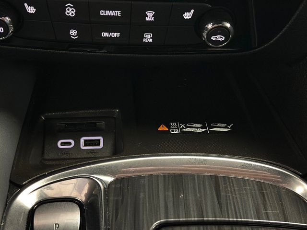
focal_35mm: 48
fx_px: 426
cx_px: 154
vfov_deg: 30.3
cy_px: 115
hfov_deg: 39.7
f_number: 1.78
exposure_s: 1/15
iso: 1250
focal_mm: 6.86
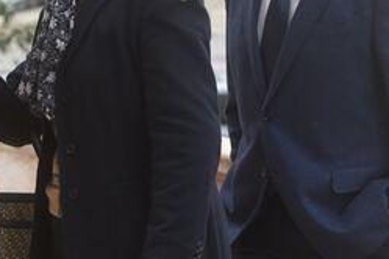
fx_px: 2420
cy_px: 37
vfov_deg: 6.1
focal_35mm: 224
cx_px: 227
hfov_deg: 9.2
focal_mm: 70
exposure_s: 1/640
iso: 250
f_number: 4.5
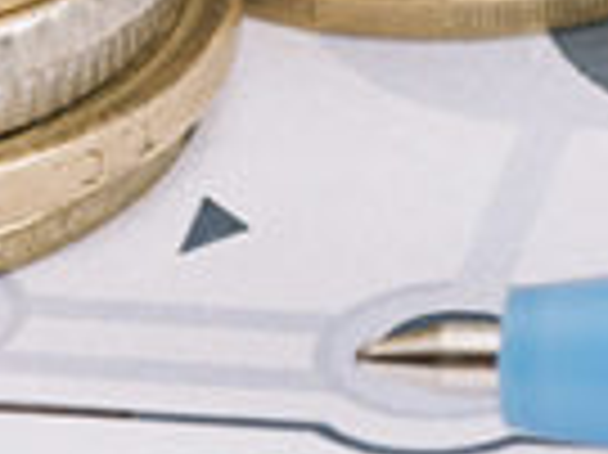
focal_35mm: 769
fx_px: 13495
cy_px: -701
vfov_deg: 1.9
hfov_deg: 2.6
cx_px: 680
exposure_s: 1/160
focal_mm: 105
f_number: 14
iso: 250
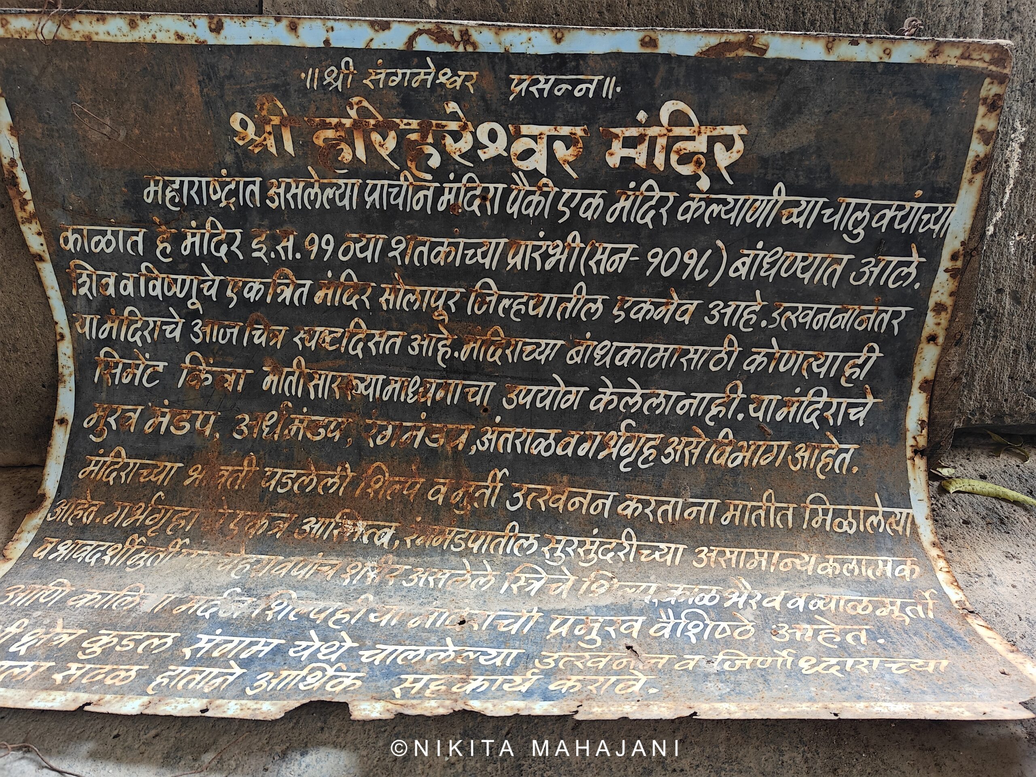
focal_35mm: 24
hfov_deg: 71.6
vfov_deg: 56.8
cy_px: 388
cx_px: 518
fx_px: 718
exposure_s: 1/87
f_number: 1.8
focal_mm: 5.59
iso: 100
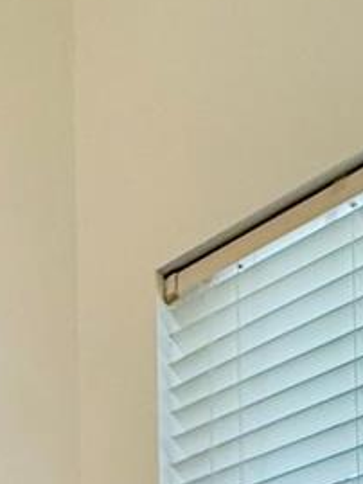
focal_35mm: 80
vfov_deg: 18.5
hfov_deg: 16.3
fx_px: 1118
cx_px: -235
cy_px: 894
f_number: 2.2
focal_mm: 2.22
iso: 160
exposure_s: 1/120
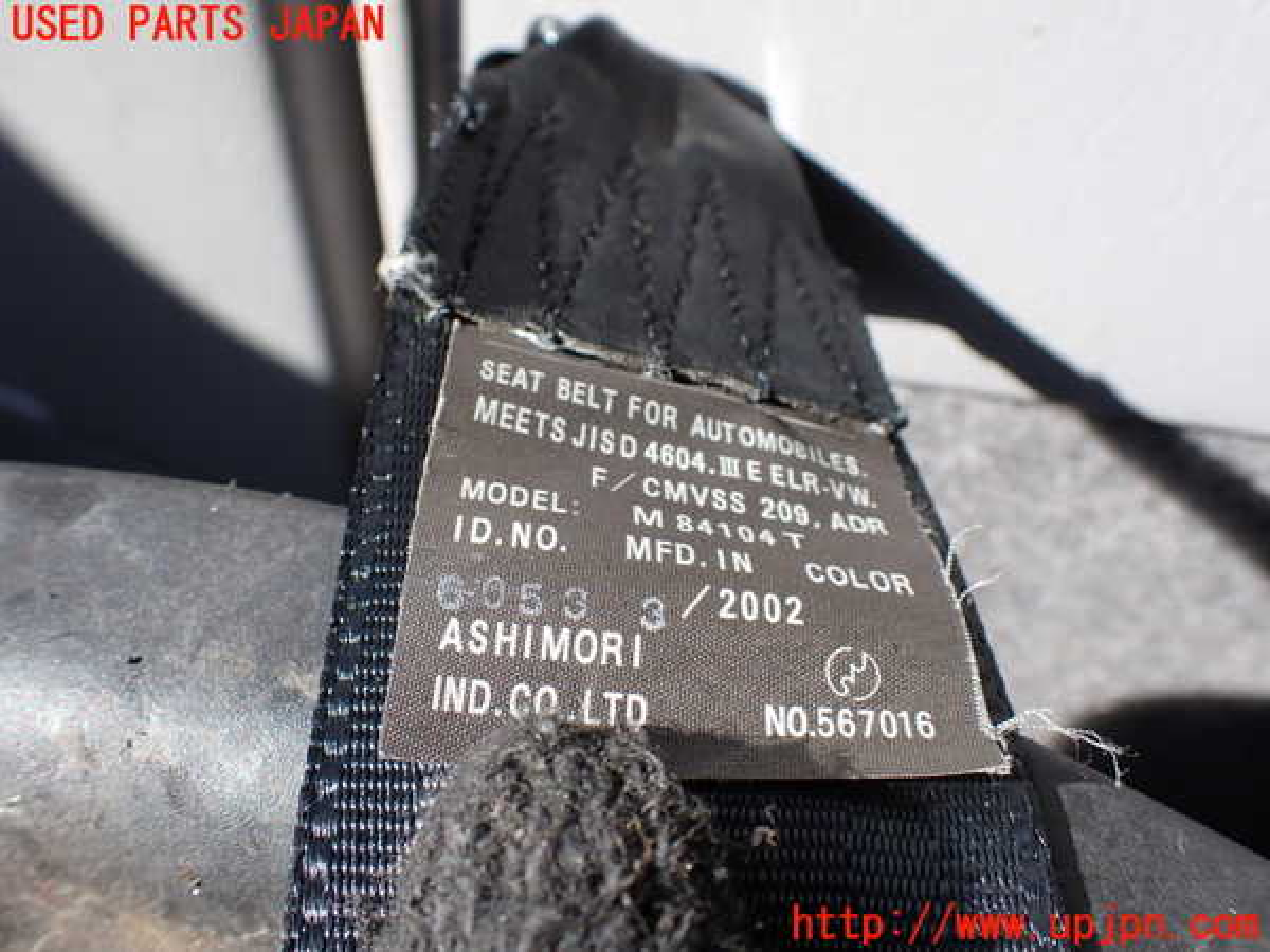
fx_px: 1101
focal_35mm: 30
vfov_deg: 46.8
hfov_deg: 60.0
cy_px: 476
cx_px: 635
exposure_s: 1/320
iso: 100
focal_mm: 5.4
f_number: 3.2
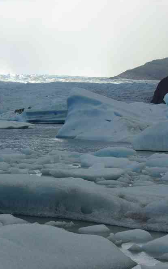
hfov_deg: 11.8
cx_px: 51
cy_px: 134
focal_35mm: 111
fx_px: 813
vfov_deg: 18.8
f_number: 9.5
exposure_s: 1/250
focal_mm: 47.5
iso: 100
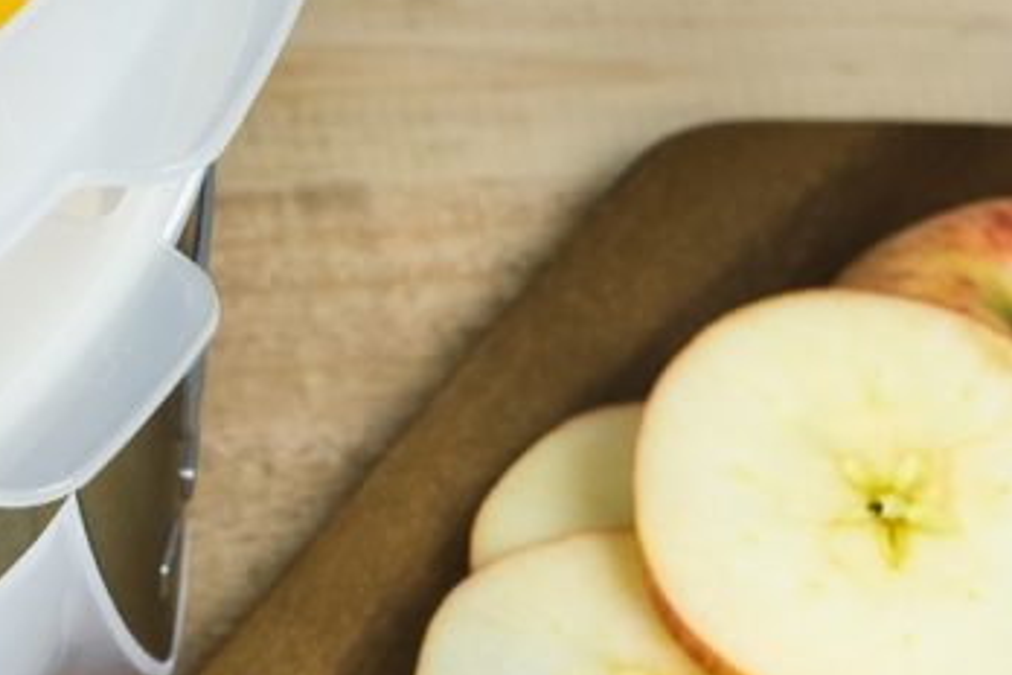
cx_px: -521
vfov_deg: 6.2
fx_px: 6212
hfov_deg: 9.1
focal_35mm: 221
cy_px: 215
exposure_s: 1/60
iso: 320
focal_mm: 50
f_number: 5.6
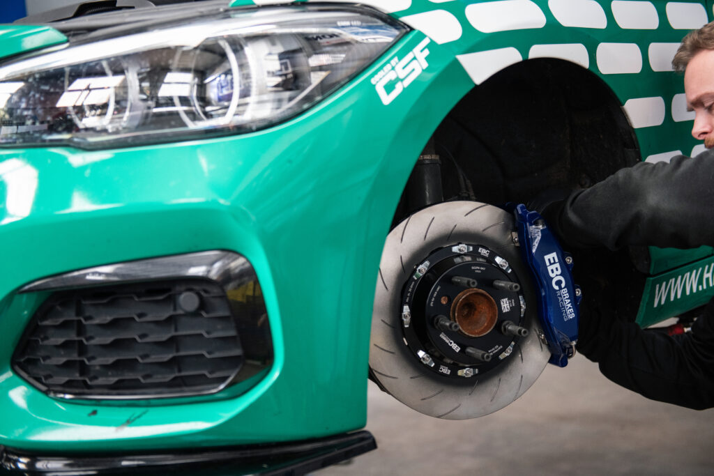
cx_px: 357
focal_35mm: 50
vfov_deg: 27.0
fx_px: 992
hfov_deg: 39.6
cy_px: 238
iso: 1250
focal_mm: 50
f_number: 2.8
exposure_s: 1/100
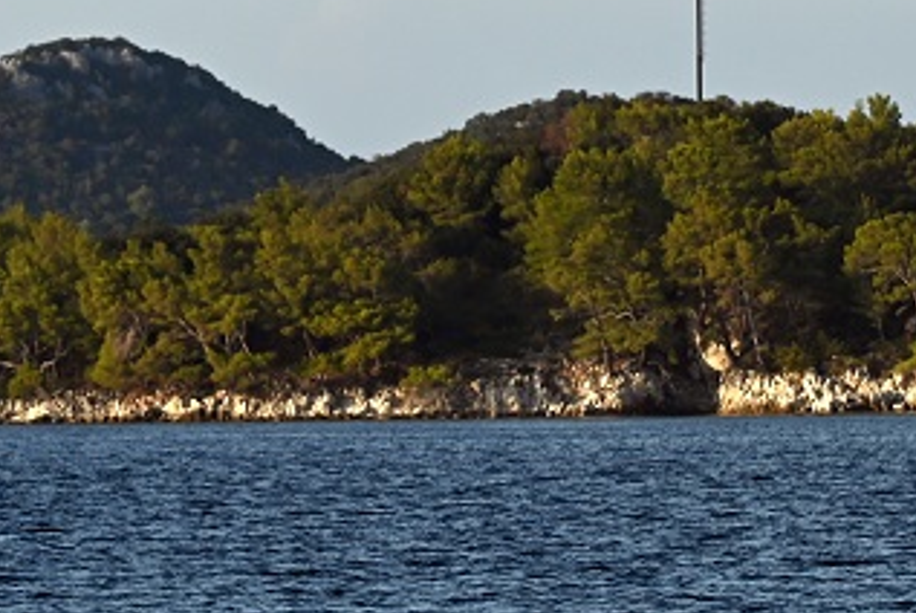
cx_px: 277
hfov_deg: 5.3
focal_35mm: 389
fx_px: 9907
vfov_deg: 3.5
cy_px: -227
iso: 110
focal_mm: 95
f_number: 5.6
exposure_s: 1/500
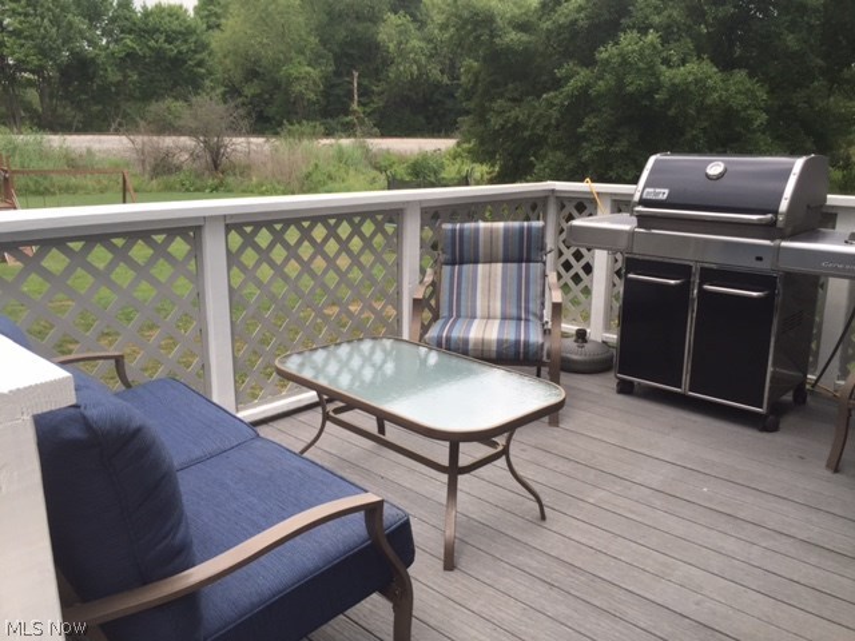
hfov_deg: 61.7
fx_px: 716
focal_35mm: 29
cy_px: 320
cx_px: 428
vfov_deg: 48.2
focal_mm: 4.15
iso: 32
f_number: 2.2
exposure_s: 1/416
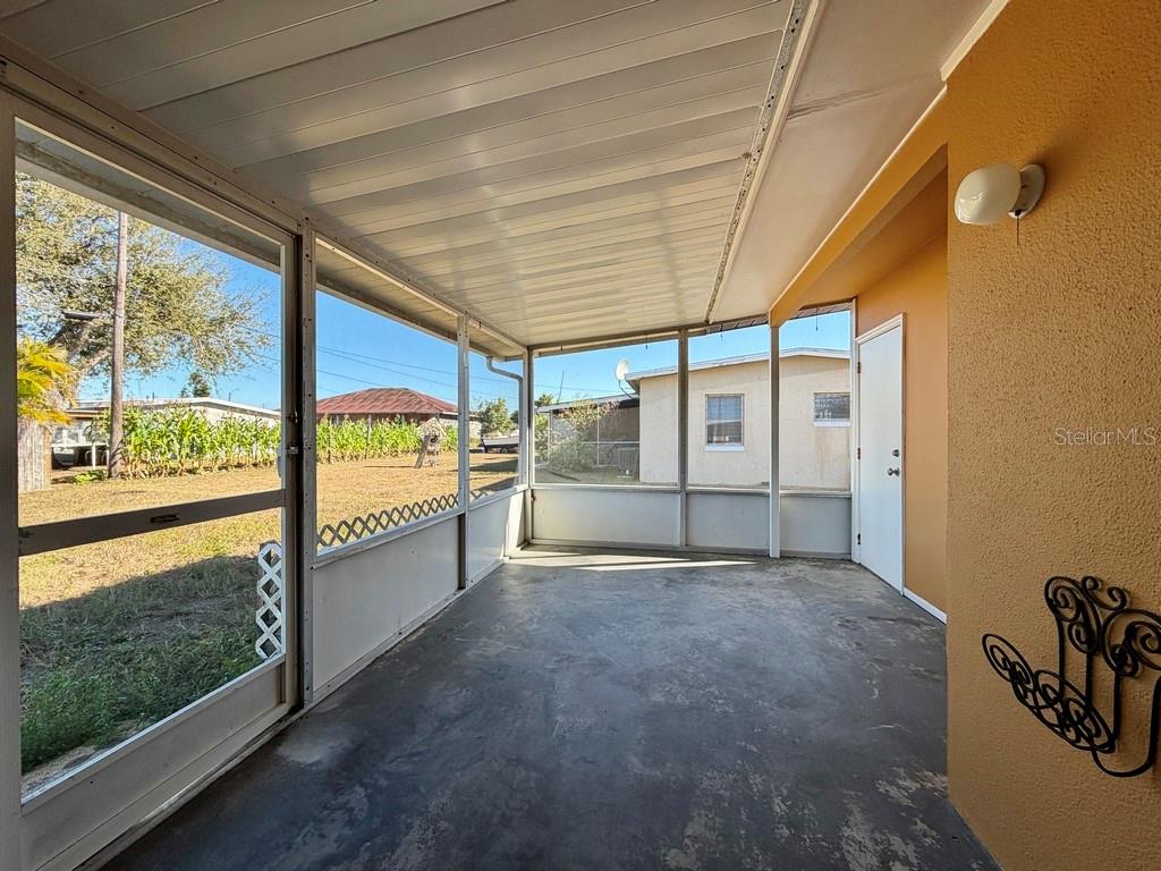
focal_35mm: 14
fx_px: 470
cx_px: 580
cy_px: 436
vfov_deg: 85.7
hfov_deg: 102.1
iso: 40
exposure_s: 1/229
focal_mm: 2.22
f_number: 2.2
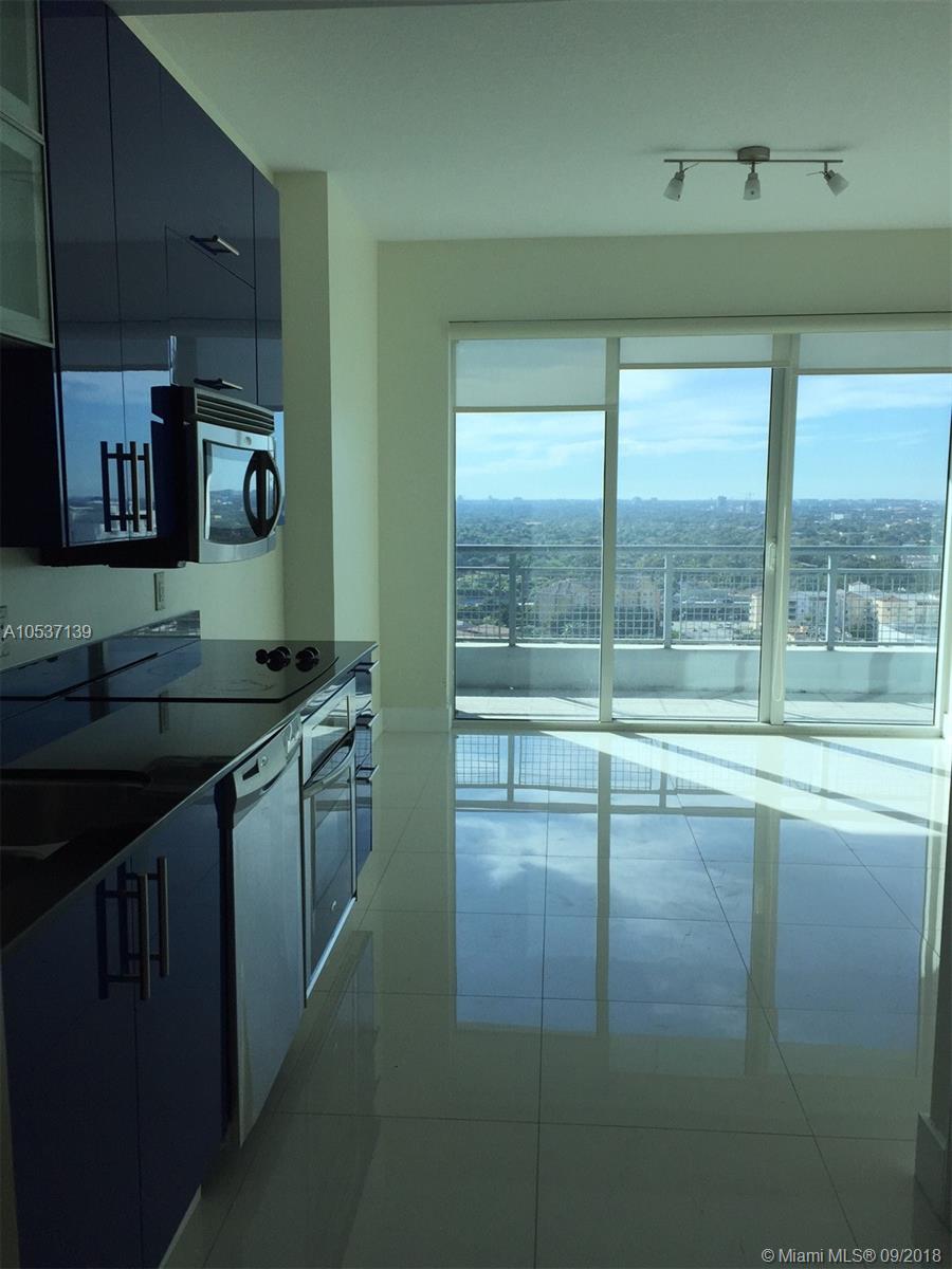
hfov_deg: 48.2
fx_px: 1063
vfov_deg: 61.7
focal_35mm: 29
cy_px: 634
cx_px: 476
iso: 32
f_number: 2.2
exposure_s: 1/920
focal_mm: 4.15
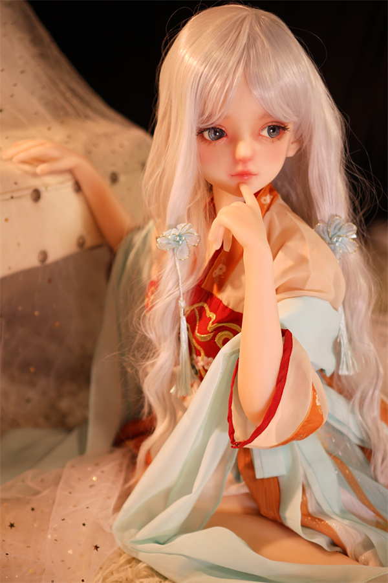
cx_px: 194
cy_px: 292
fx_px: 841
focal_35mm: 52
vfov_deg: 38.2
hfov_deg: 26.0
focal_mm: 35
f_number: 2
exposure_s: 1/200
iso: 64
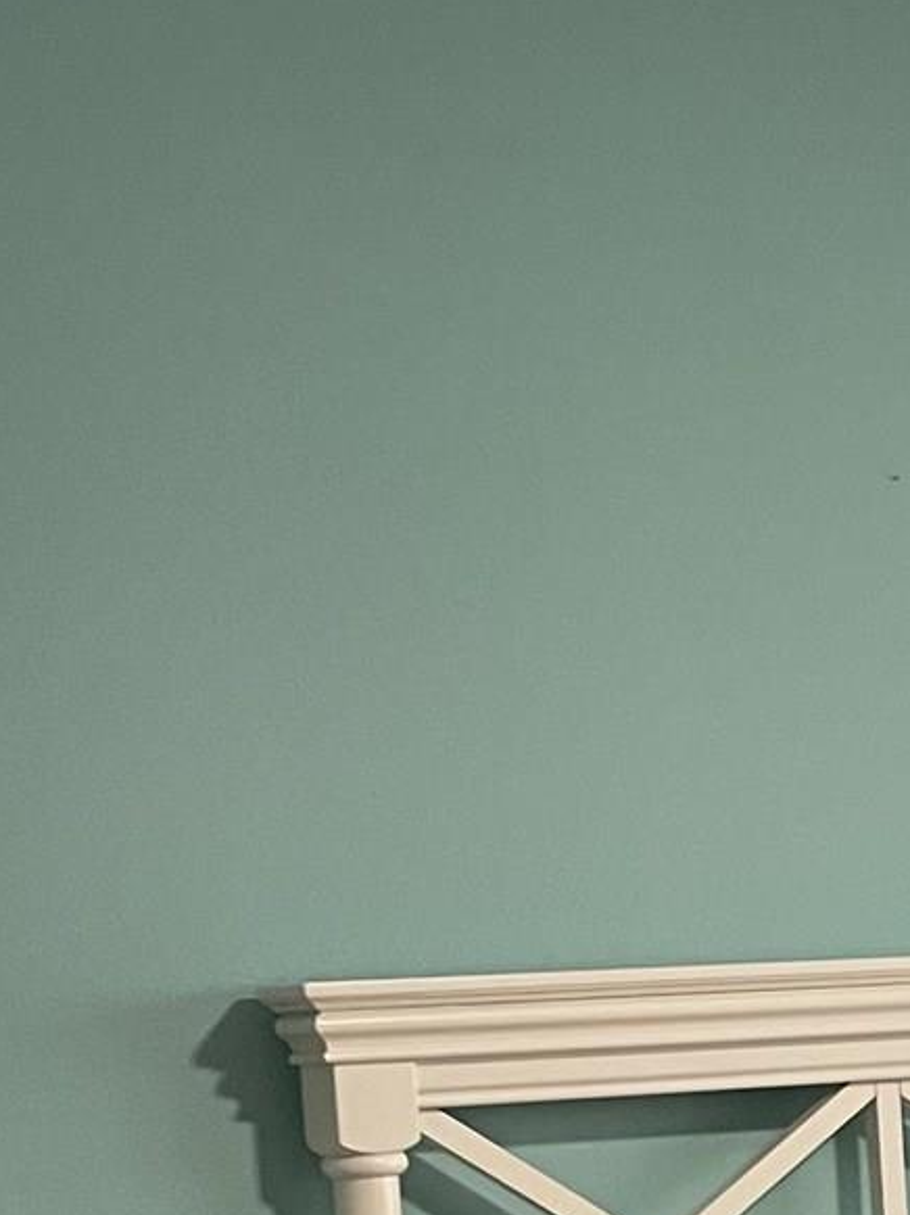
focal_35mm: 103
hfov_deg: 14.0
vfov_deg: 18.4
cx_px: 1027
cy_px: 1342
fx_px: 3613
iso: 250
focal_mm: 4.2
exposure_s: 1/60
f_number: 1.6
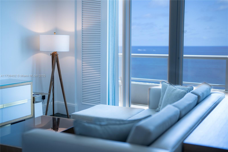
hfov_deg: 39.6
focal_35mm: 50
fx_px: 317
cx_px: 114
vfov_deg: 27.0
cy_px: 76
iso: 100
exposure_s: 1/160
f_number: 1.4
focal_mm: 50
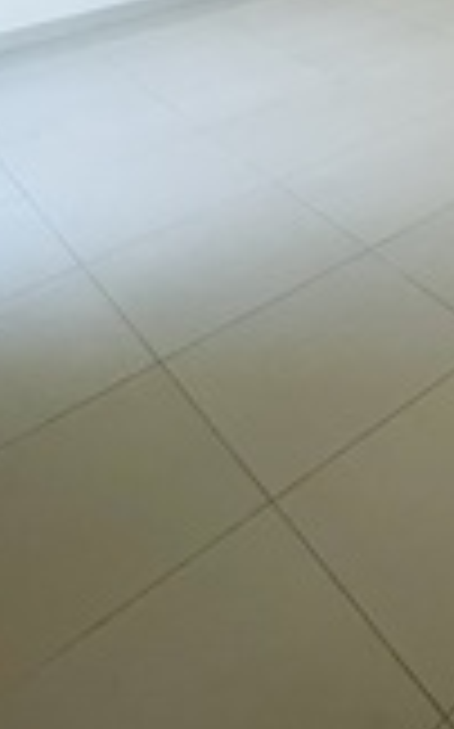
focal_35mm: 39
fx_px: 773
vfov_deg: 43.0
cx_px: 636
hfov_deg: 26.2
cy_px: -7
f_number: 1.8
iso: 200
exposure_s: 1/99
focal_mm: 1.57
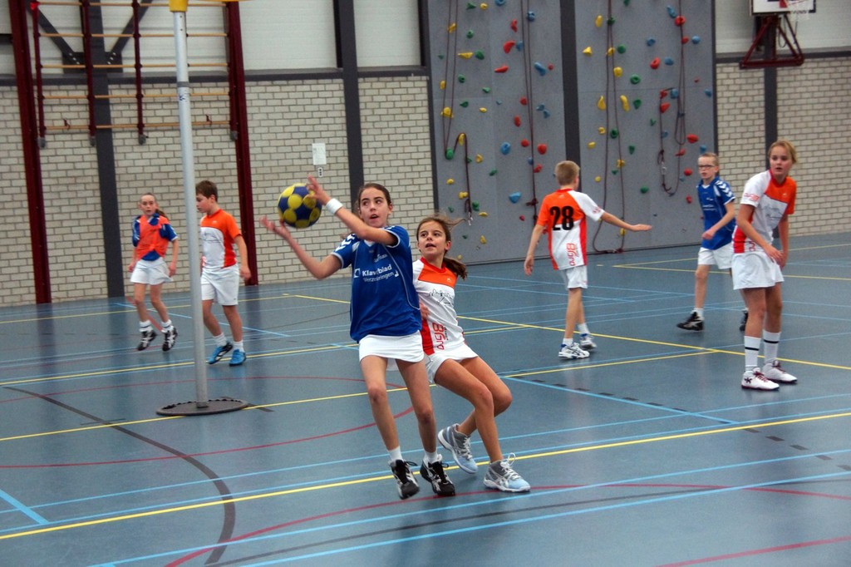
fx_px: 1595
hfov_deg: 29.9
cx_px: 426
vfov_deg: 20.1
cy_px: 284
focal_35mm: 68
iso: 1250
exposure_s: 1/200
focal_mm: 45
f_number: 4.5
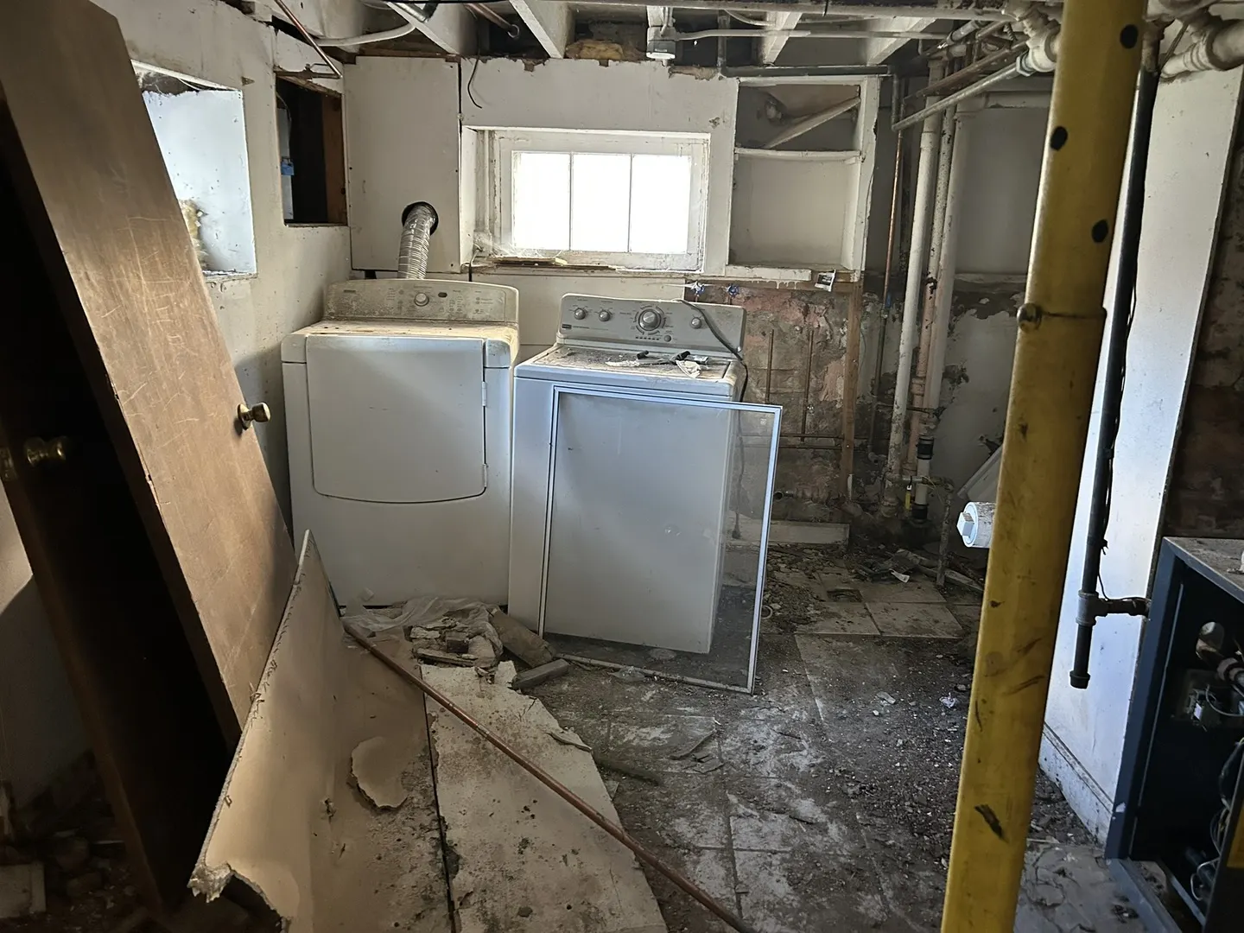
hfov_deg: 67.3
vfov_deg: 53.1
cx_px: 622
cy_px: 466
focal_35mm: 26
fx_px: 934
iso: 500
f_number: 1.5
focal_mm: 5.7
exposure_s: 1/49
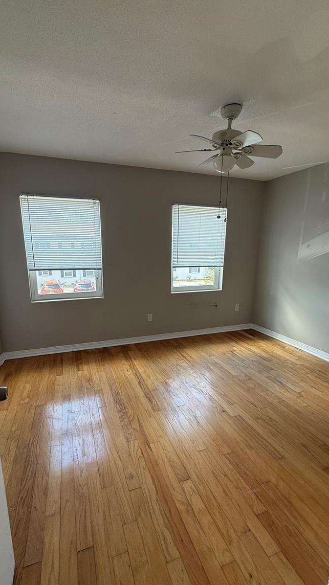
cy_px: 303
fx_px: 248
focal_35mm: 16
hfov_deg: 66.9
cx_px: 151
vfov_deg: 99.3
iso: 100
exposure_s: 1/120
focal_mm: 2.22
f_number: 2.2
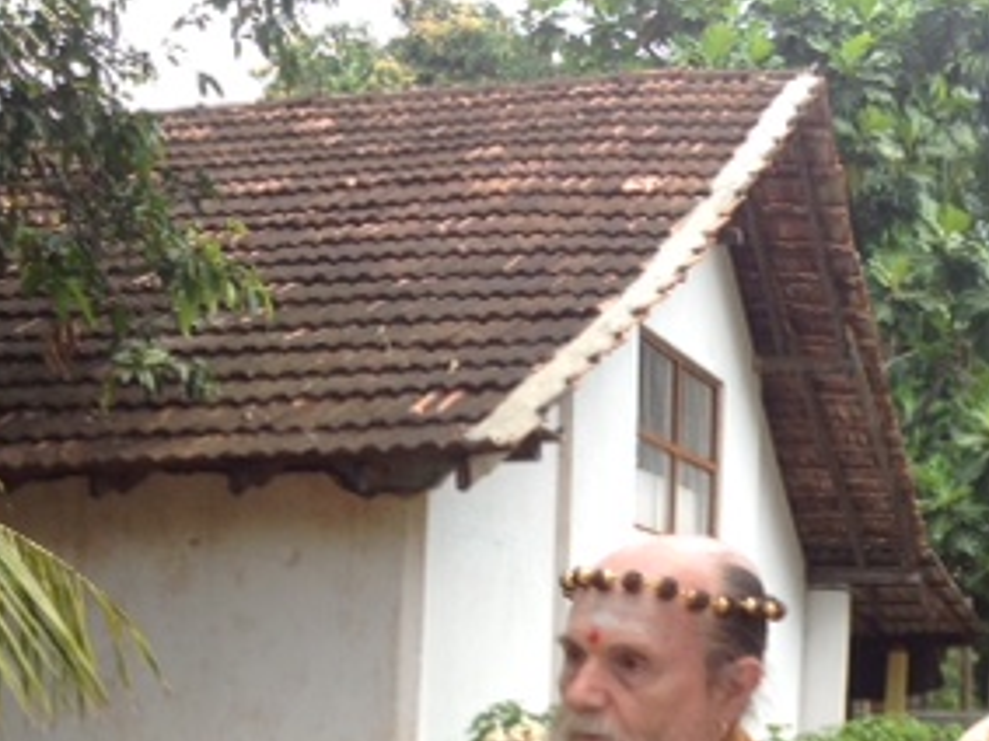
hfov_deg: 24.2
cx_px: 842
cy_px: 821
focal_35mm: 79
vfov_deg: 18.0
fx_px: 2256
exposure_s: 1/369
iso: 50
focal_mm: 4.28
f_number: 2.4
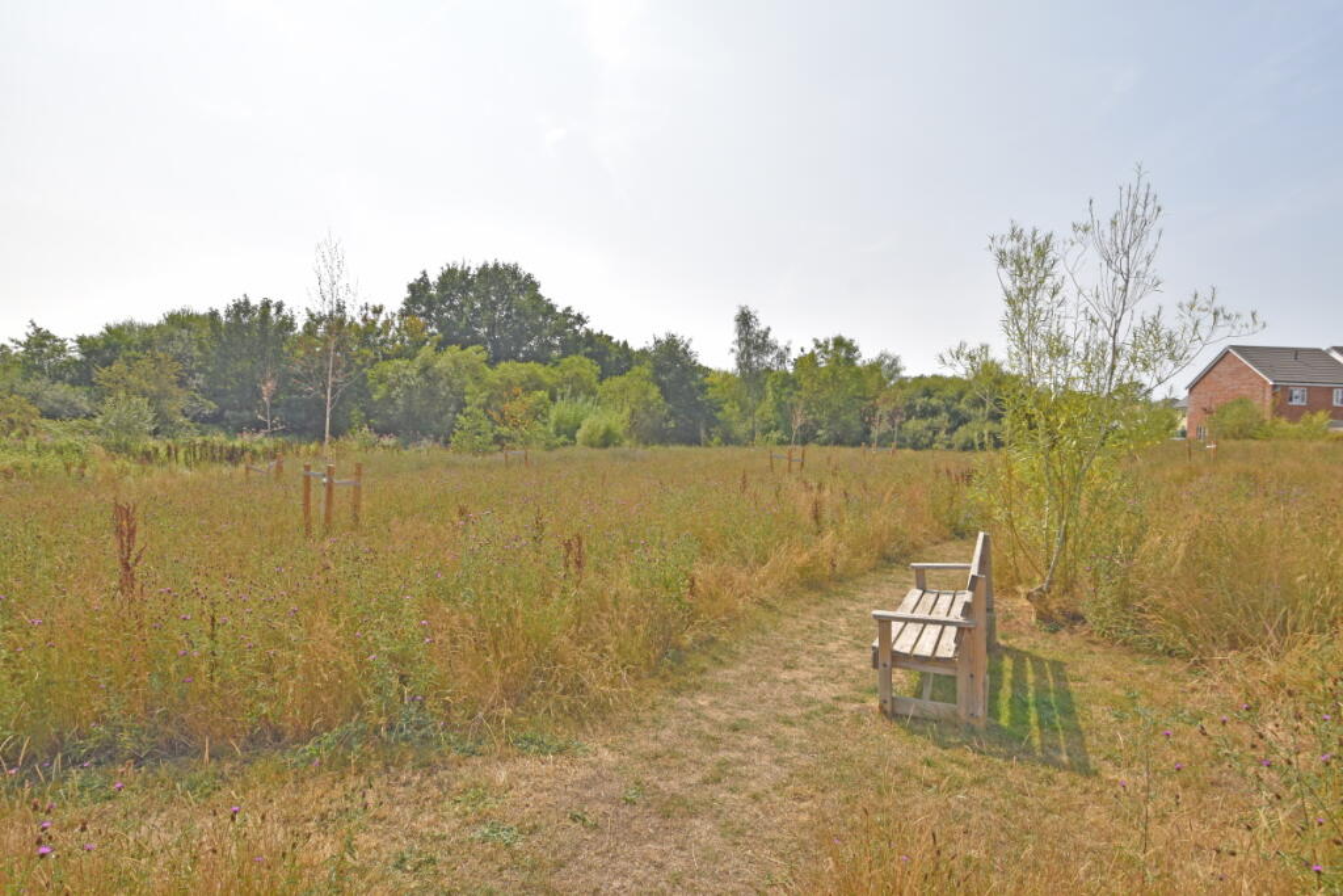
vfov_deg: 67.4
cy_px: 448
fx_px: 672
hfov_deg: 90.0
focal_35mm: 18
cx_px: 672
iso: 100
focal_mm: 12
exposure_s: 1/200
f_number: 9
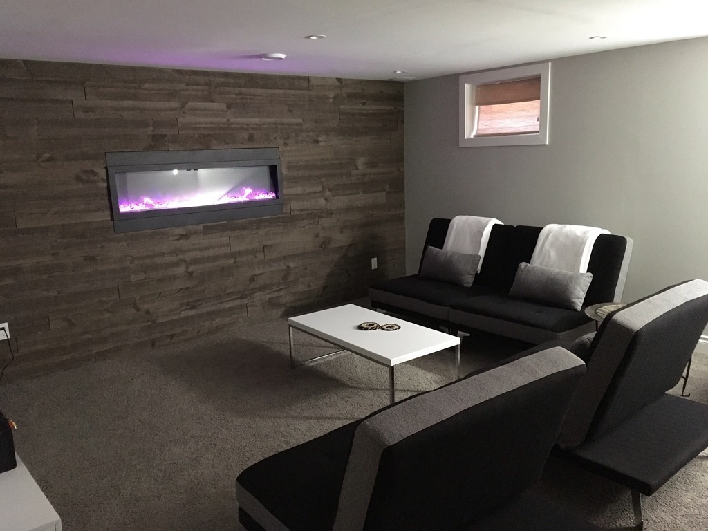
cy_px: 266
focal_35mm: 29
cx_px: 354
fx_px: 593
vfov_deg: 48.2
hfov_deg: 61.7
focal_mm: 4.15
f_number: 2.2
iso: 320
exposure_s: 1/15
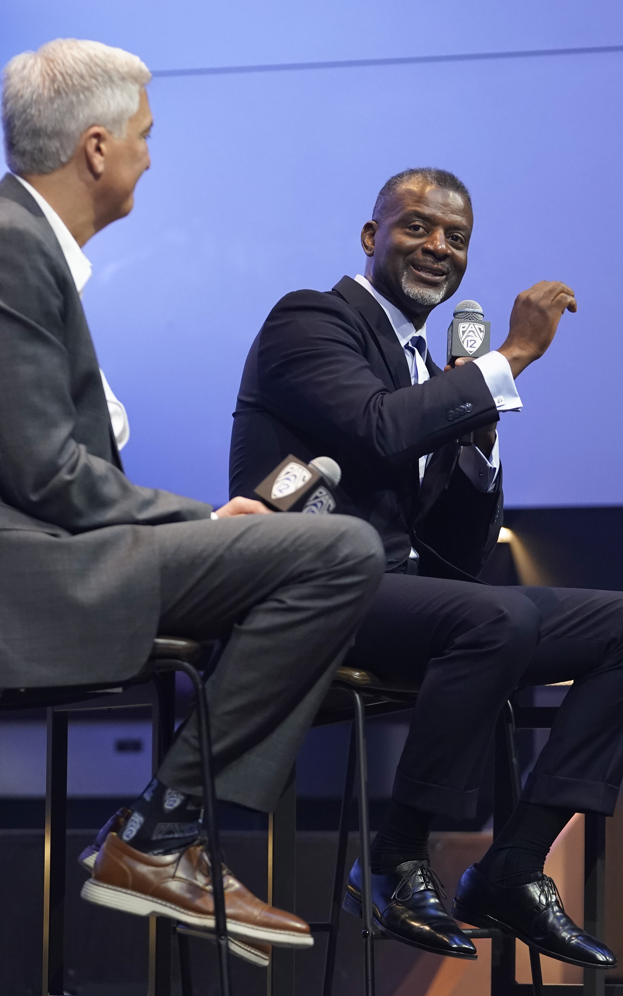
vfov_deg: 10.9
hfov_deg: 6.8
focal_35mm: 193
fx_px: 5243
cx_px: 547
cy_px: 498
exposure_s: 1/200
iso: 4000
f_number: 3.5
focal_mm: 126
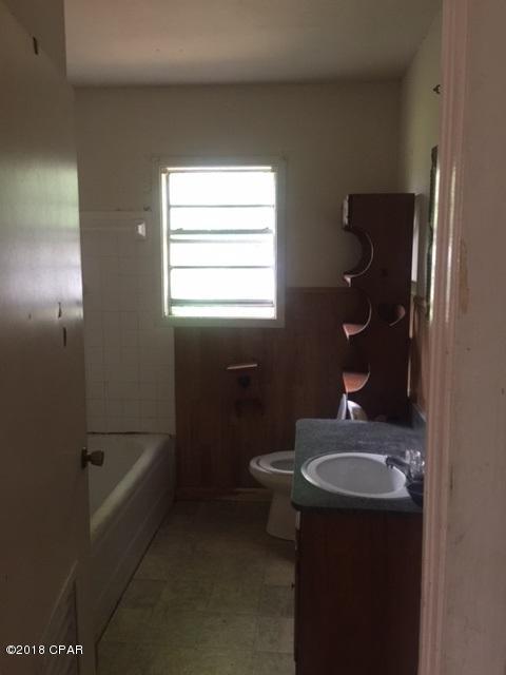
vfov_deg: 61.7
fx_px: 565
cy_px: 338
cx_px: 253
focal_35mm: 29
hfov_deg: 48.2
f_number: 2.2
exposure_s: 1/15
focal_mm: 4.15
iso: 100
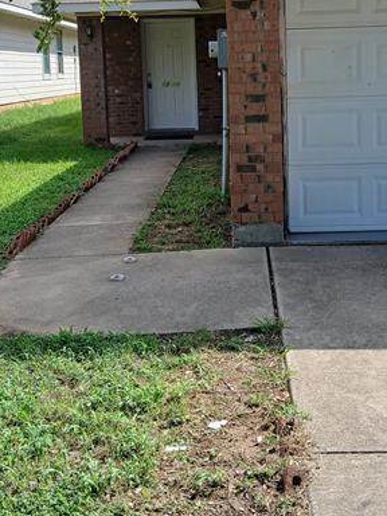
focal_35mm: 52
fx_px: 775
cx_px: 238
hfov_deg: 28.0
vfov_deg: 36.5
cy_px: 173
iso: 20
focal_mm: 3.98
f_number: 1.8
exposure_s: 1/404
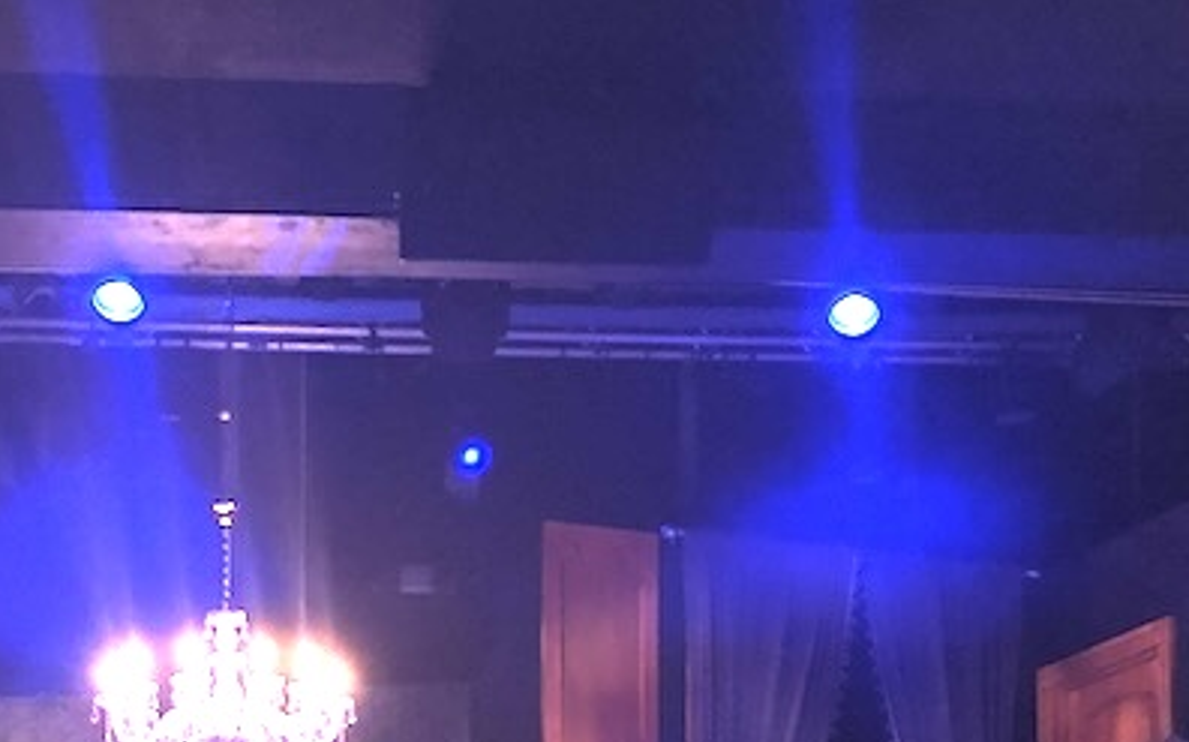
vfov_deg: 15.9
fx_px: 2429
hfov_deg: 27.5
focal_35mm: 75
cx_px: 504
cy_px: 1121
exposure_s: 1/24
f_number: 1.8
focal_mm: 3.99
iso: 640
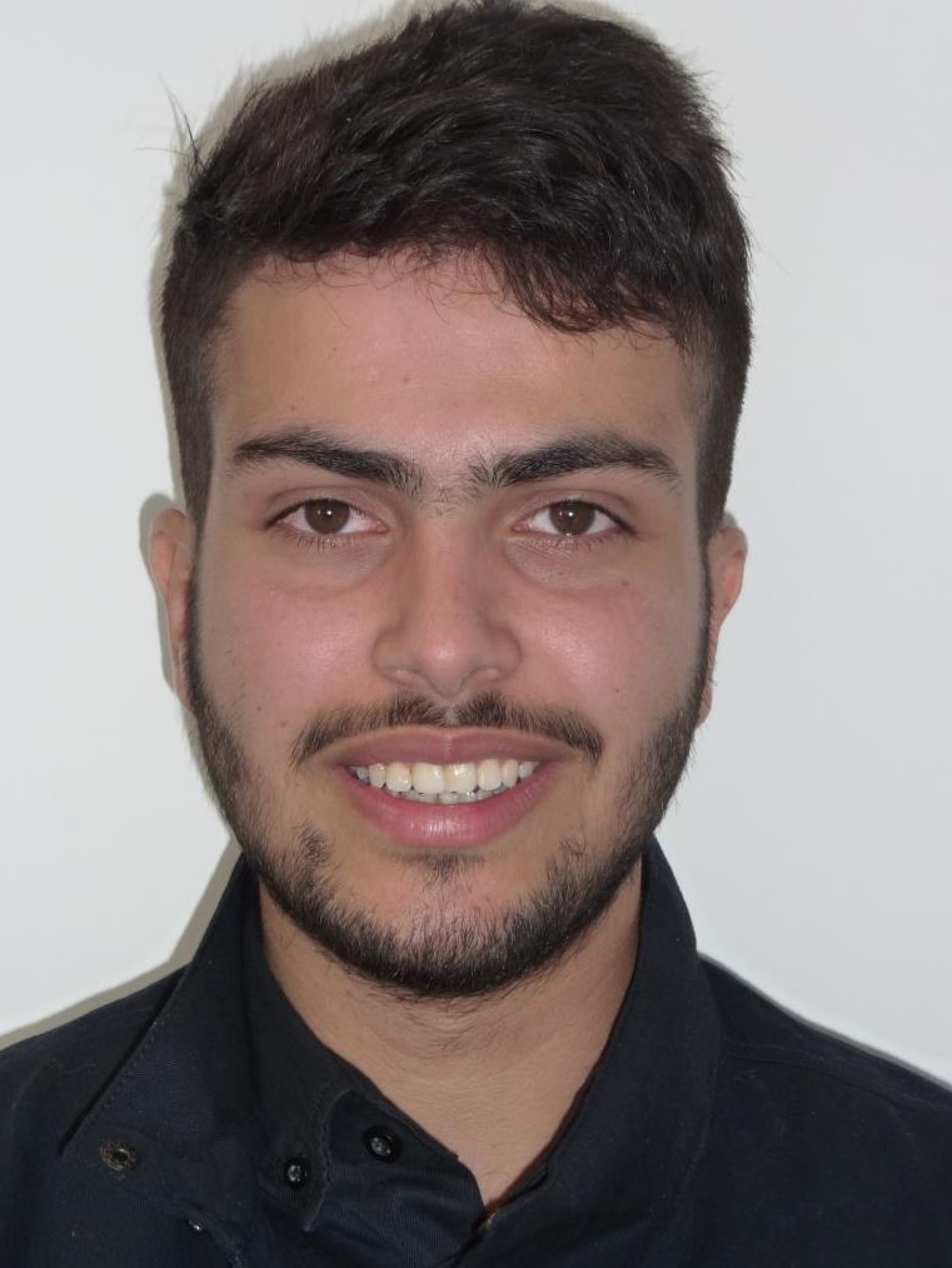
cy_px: 639
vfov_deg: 18.7
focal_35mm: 105
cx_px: 477
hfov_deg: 14.1
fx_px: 3849
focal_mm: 17
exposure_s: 1/40
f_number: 4.3
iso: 125
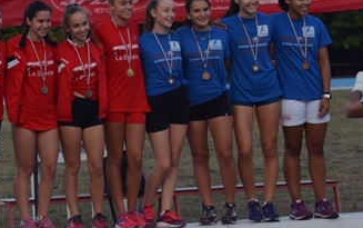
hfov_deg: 5.9
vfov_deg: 3.7
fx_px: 3545
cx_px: 74
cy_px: 73
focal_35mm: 358
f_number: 7.1
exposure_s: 1/200
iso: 200
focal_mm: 120
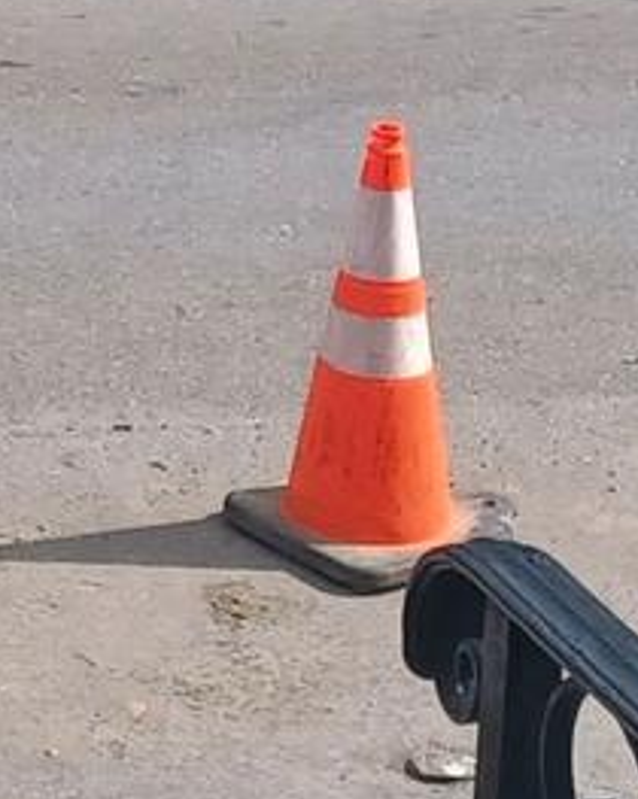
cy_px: -431
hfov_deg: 7.5
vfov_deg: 9.8
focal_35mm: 190
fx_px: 4490
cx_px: -936
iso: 32
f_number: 1.8
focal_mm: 4.6
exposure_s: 1/285
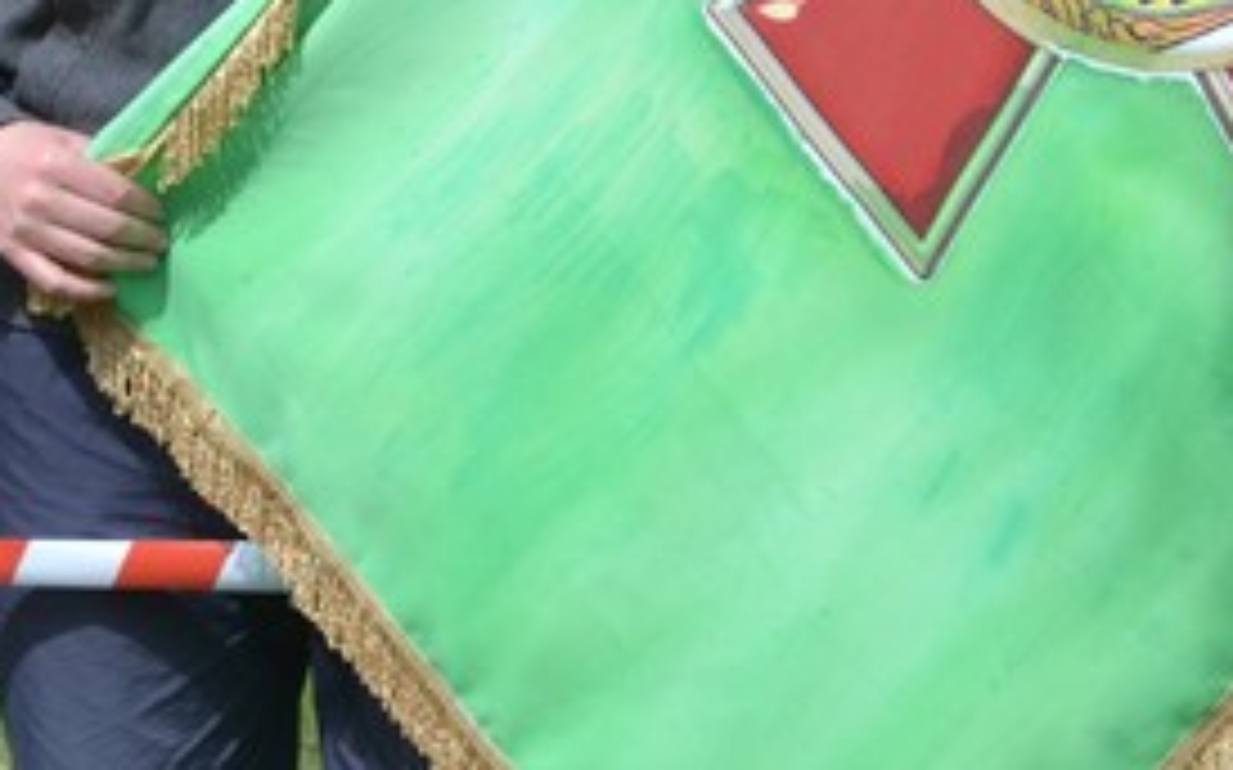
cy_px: 29
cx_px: 1197
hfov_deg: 13.6
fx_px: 5106
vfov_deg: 8.6
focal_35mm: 152
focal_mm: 34
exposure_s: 1/1250
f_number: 5
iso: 200
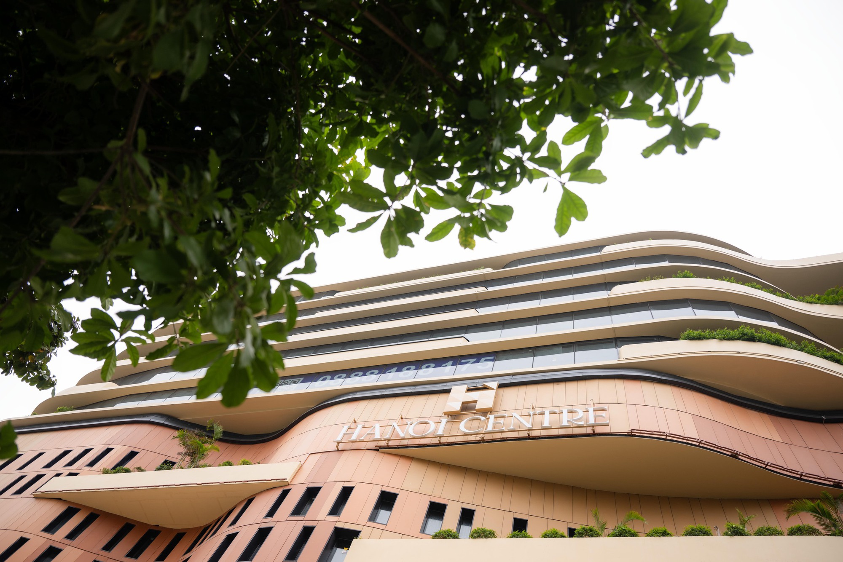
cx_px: 422
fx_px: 562
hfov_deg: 73.7
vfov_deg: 53.1
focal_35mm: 24
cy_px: 281
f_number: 2.8
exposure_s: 1/400
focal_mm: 24
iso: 100
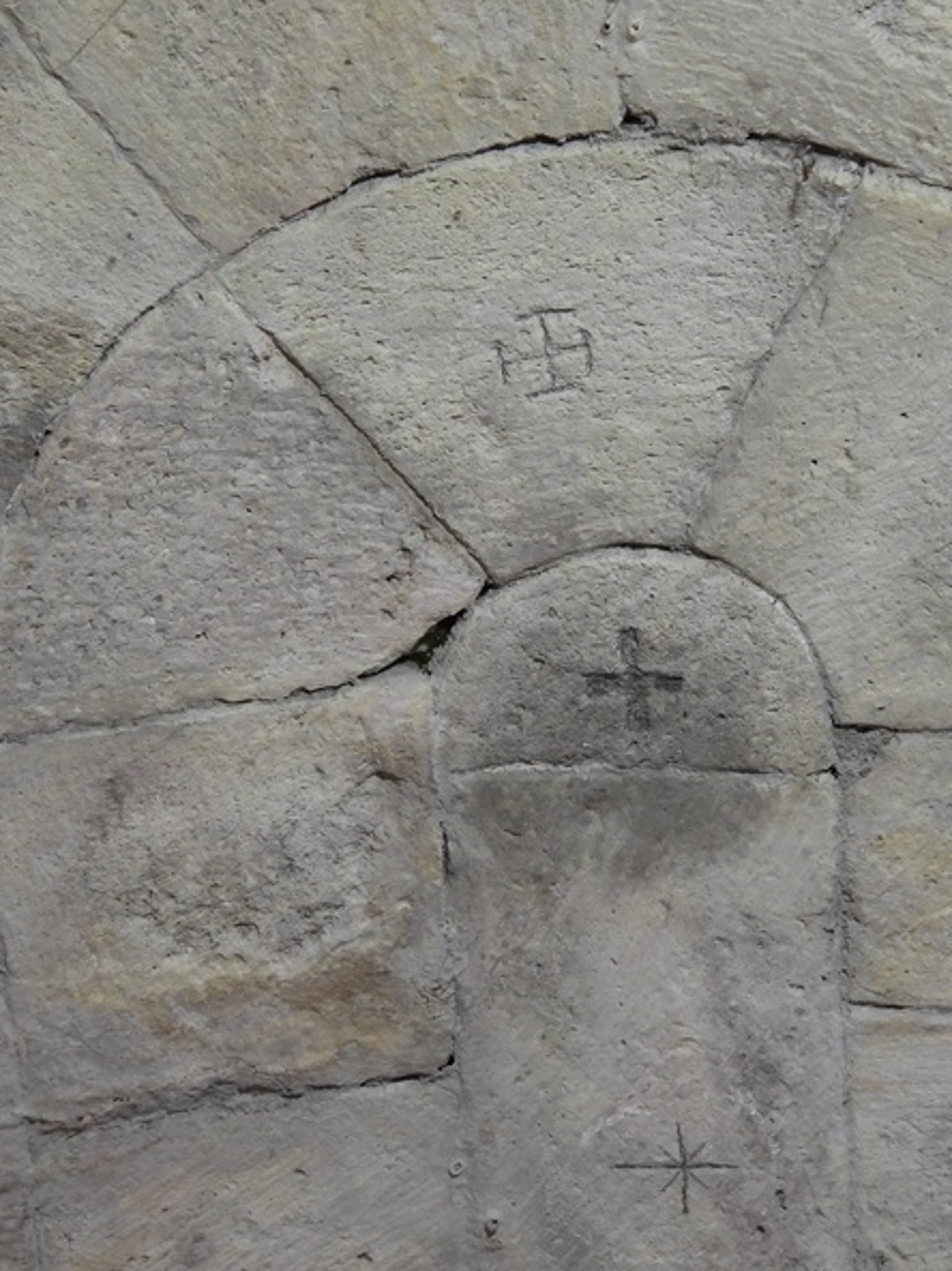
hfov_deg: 13.7
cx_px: 585
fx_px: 3965
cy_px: 639
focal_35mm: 108
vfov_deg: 18.2
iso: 360
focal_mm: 14.3
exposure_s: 1/60
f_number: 3.5
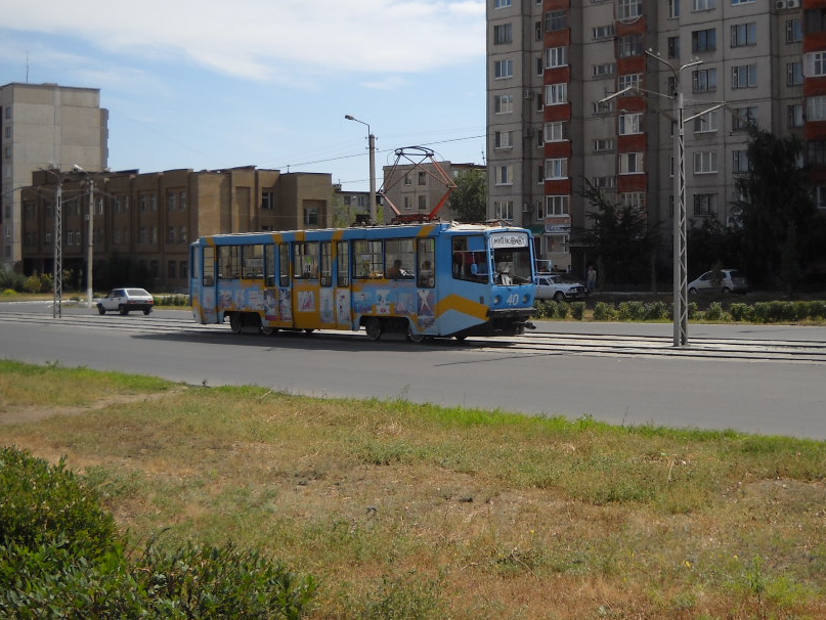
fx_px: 1241
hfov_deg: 36.8
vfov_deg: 28.0
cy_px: 279
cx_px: 463
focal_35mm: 52
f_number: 5.5
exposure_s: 1/337
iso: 64
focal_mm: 6.72
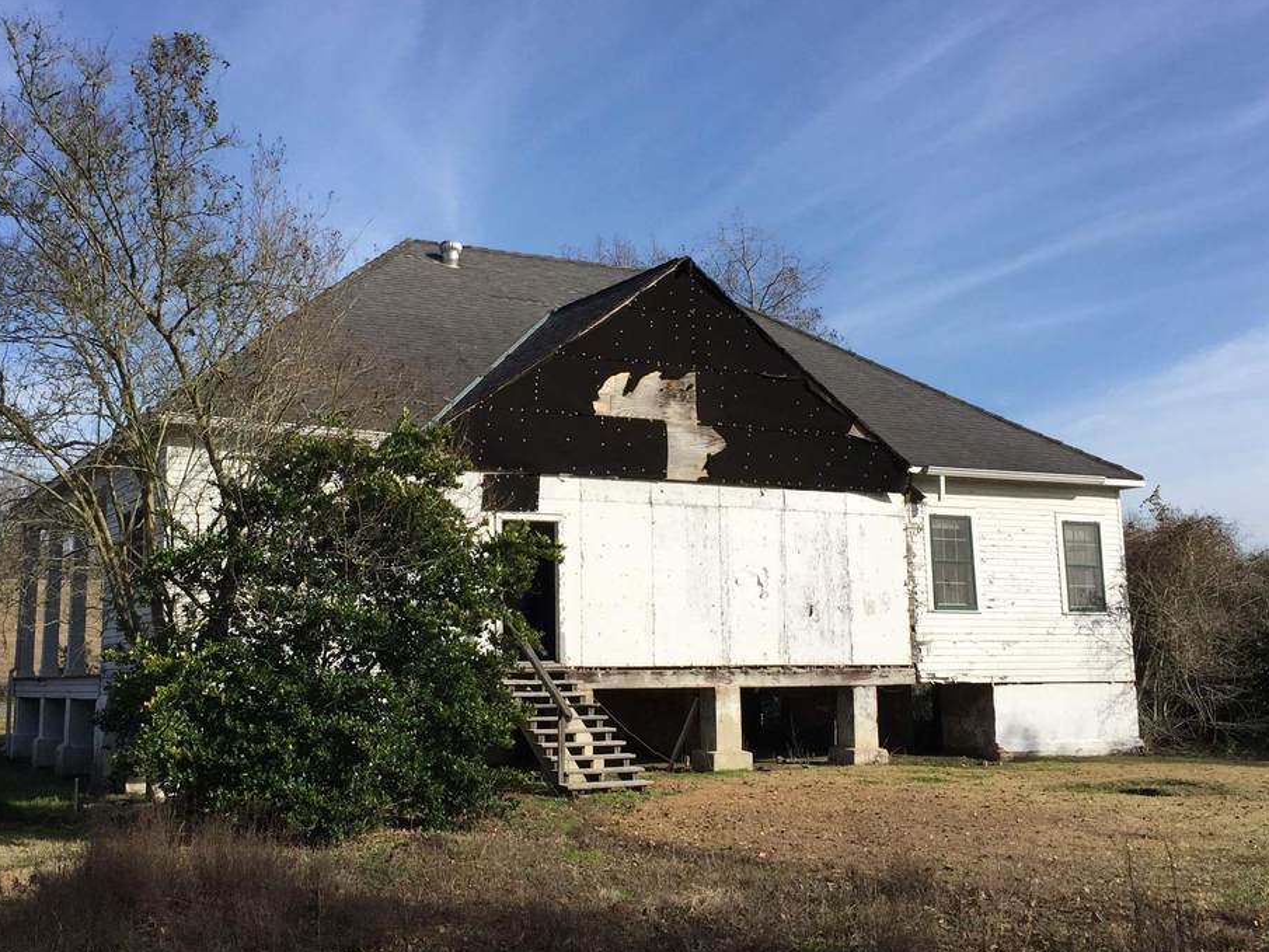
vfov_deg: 35.1
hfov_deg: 45.7
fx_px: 1503
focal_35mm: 41
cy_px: 442
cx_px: 578
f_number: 2.2
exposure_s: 1/2326
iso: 32
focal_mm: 4.15
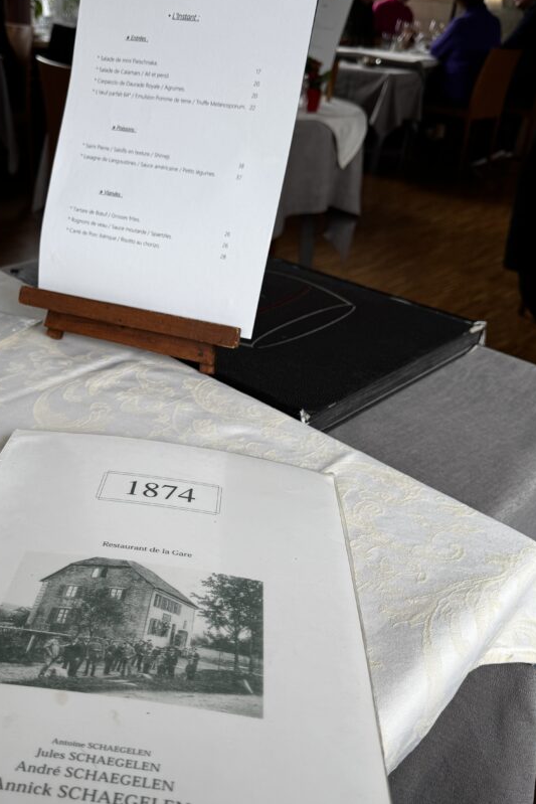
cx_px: 163
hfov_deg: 40.4
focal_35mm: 32
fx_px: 714
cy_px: 404
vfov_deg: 58.7
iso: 100
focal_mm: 6.76
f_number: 1.78
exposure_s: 1/121
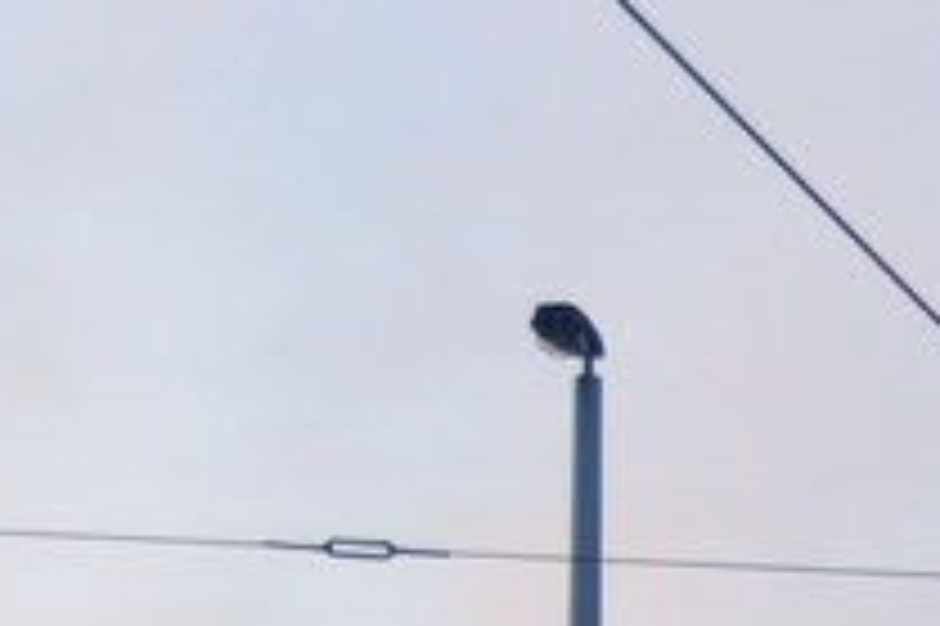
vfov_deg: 4.9
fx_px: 6963
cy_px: 1792
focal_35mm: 267
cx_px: 1853
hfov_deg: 7.4
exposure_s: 1/100
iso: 400
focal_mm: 31
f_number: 5
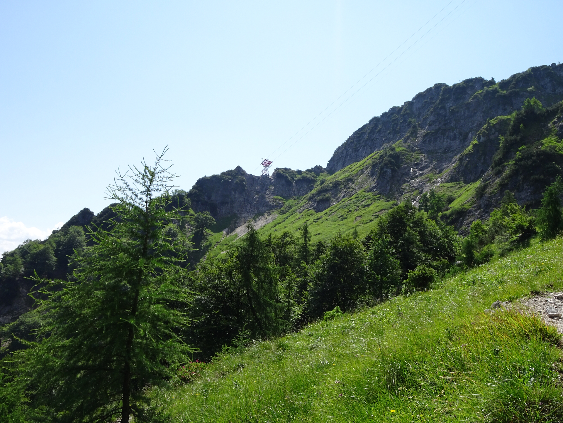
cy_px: 212
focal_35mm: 35
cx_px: 282
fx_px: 569
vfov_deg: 40.7
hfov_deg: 52.6
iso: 80
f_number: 4
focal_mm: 5.98
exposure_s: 1/640
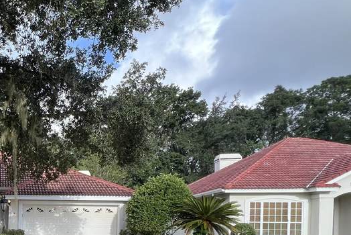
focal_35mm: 33
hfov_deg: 45.4
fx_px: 322
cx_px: -21
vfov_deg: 36.1
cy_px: 234
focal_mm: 1.57
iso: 32
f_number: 1.8
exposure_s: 1/408
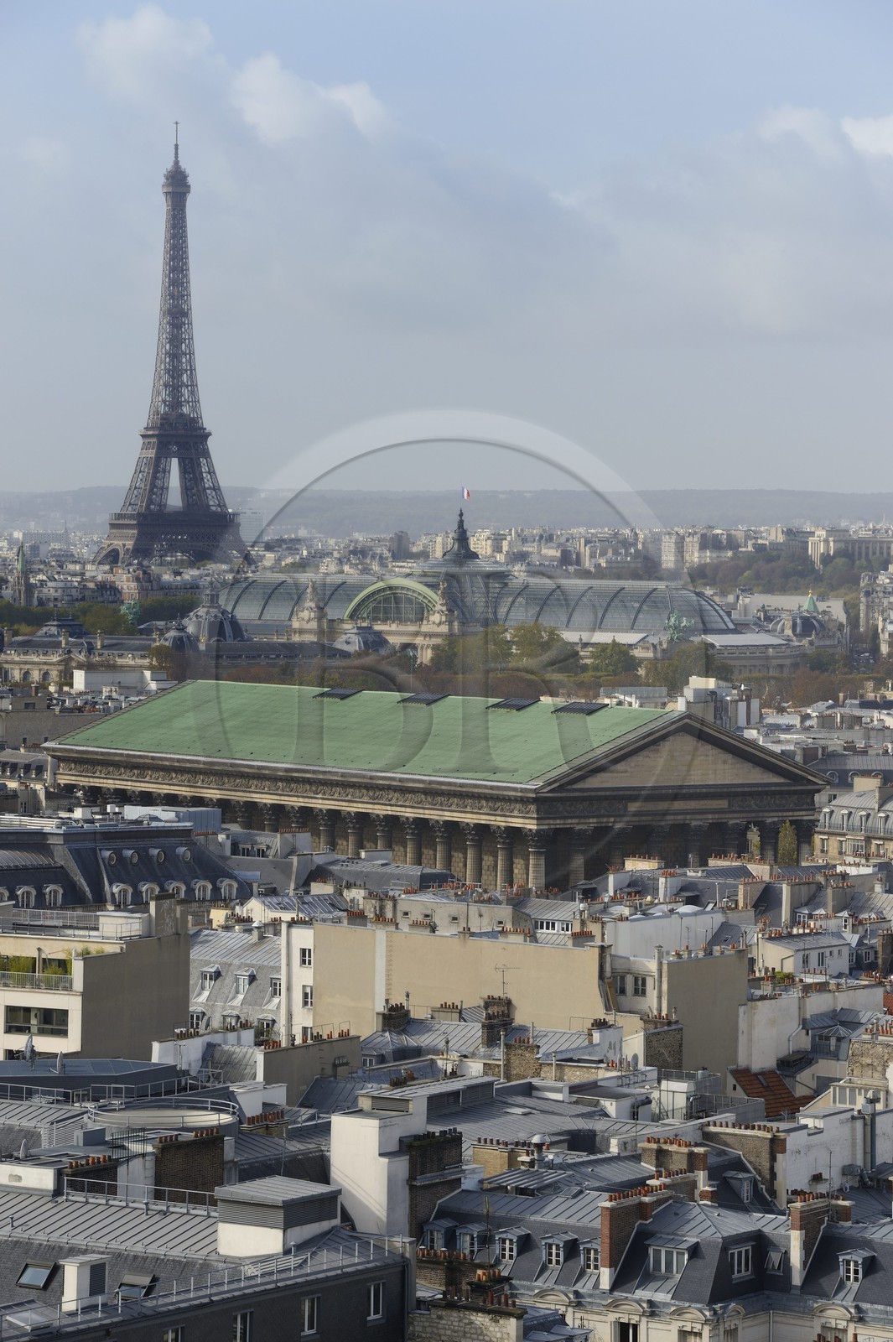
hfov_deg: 11.0
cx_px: 446
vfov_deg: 16.4
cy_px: 671
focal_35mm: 125
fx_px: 4656
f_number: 10
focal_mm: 125
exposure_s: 1/320
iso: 200
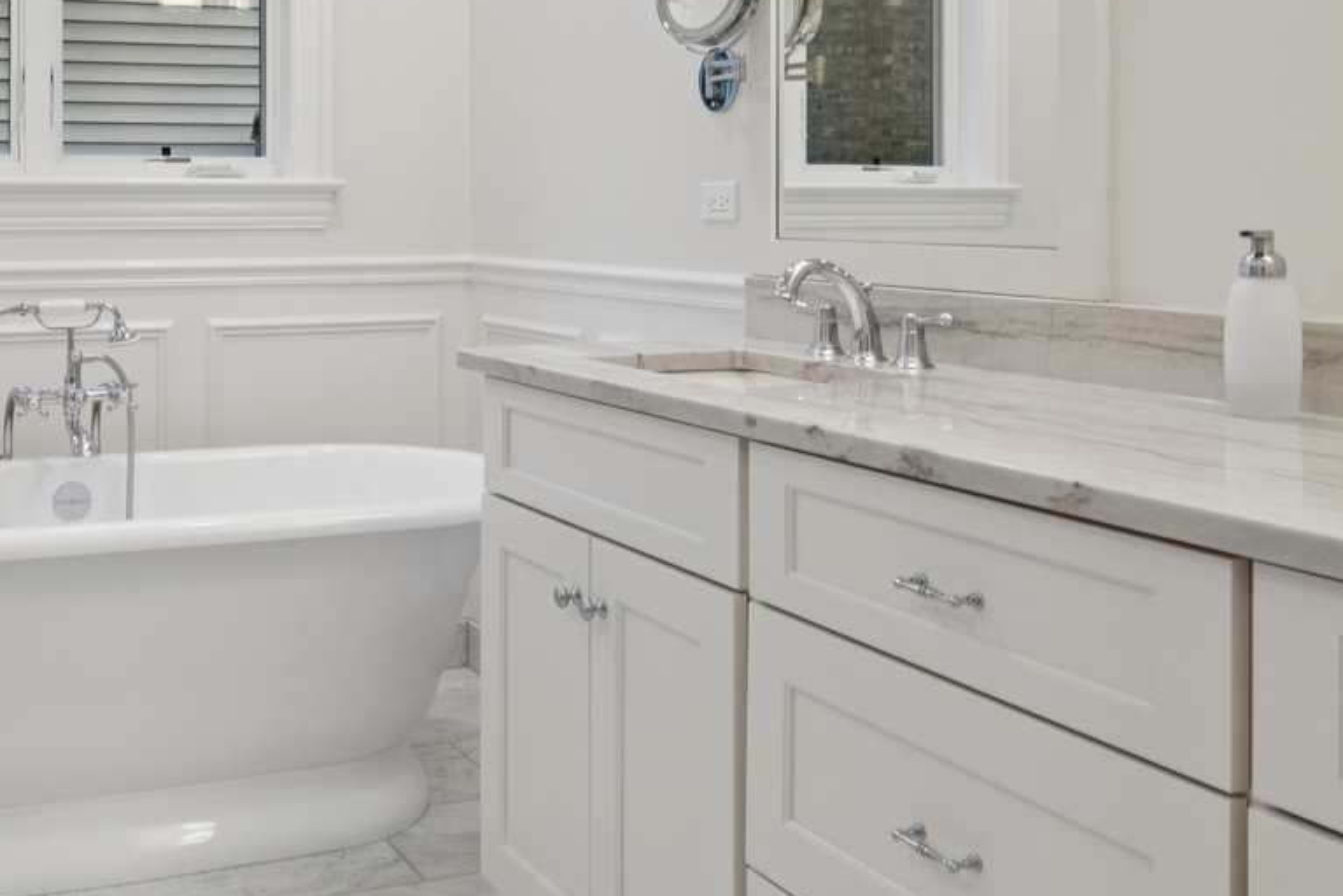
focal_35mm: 38
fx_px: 1418
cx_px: 368
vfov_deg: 34.3
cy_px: 222
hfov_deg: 49.1
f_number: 8
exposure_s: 1/10
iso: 200
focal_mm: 12
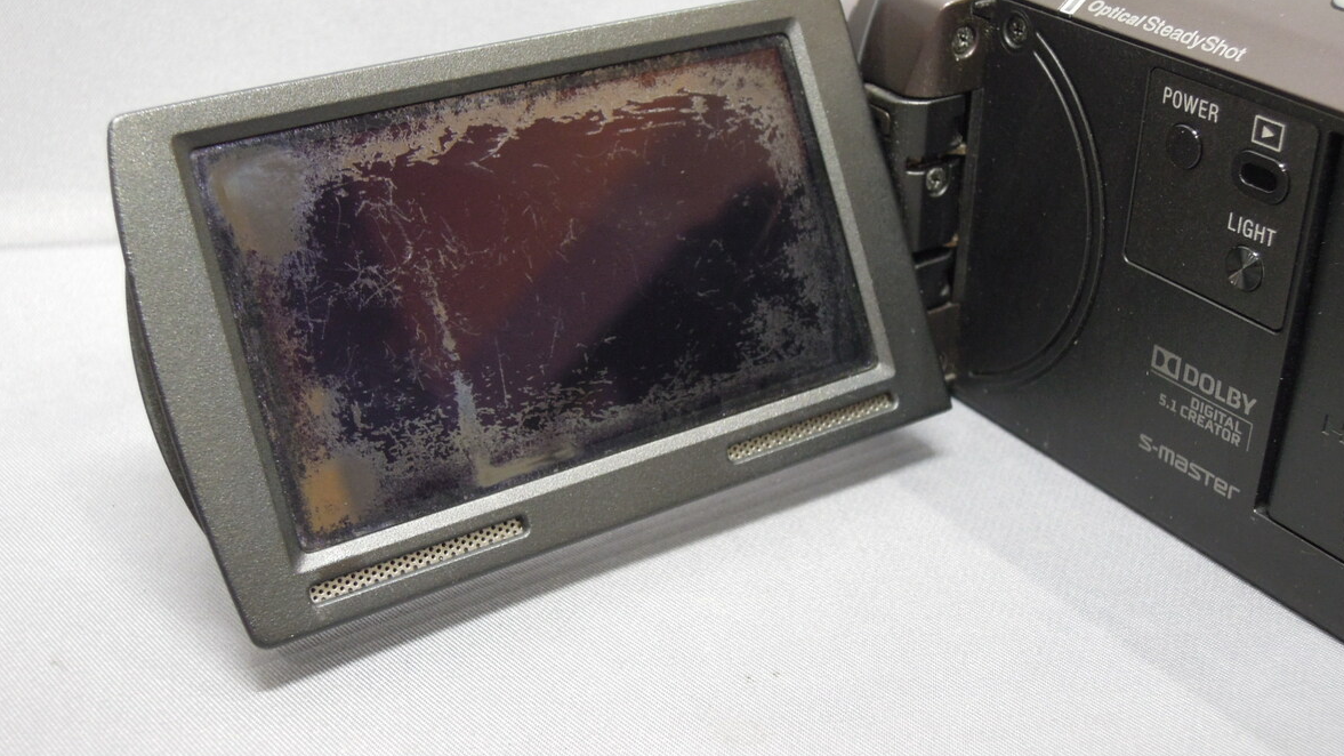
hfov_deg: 41.3
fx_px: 1782
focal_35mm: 50
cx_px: 662
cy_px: 316
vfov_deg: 23.9
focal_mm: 8.1
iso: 400
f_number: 3.5
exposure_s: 1/13
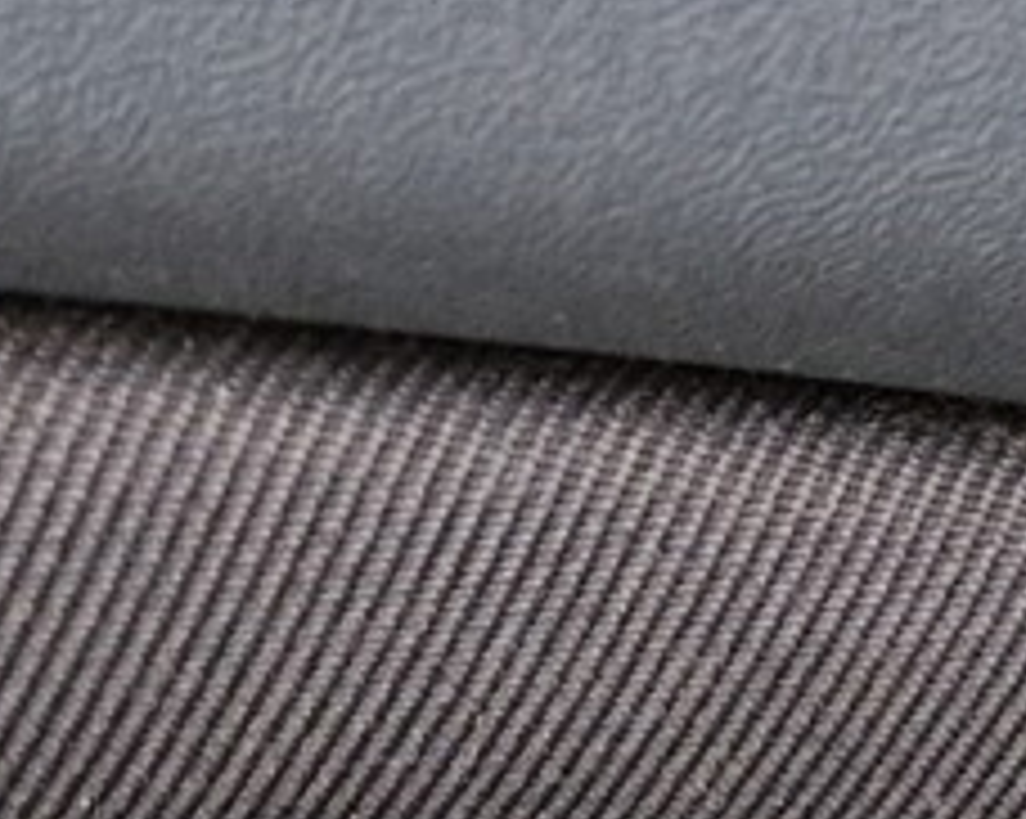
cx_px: 1948
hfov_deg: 12.3
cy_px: 2326
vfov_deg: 9.1
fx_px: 4308
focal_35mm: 142
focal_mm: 5.4
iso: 200
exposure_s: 1/180
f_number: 1.8
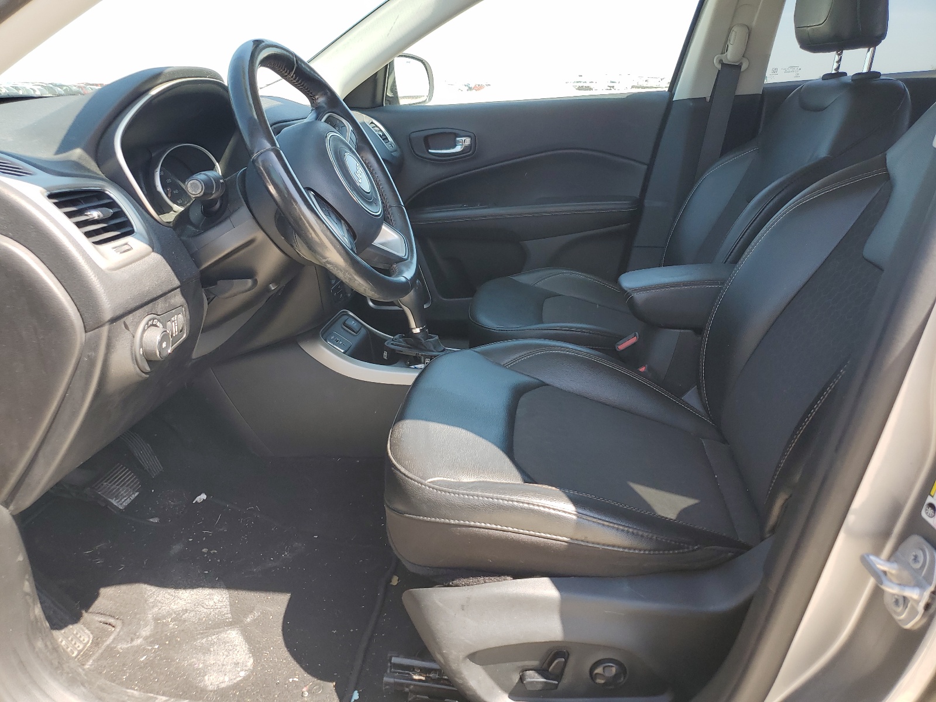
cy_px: 351
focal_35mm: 26
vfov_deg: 53.1
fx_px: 703
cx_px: 468
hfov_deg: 67.3
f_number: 1.5
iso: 50
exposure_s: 1/400
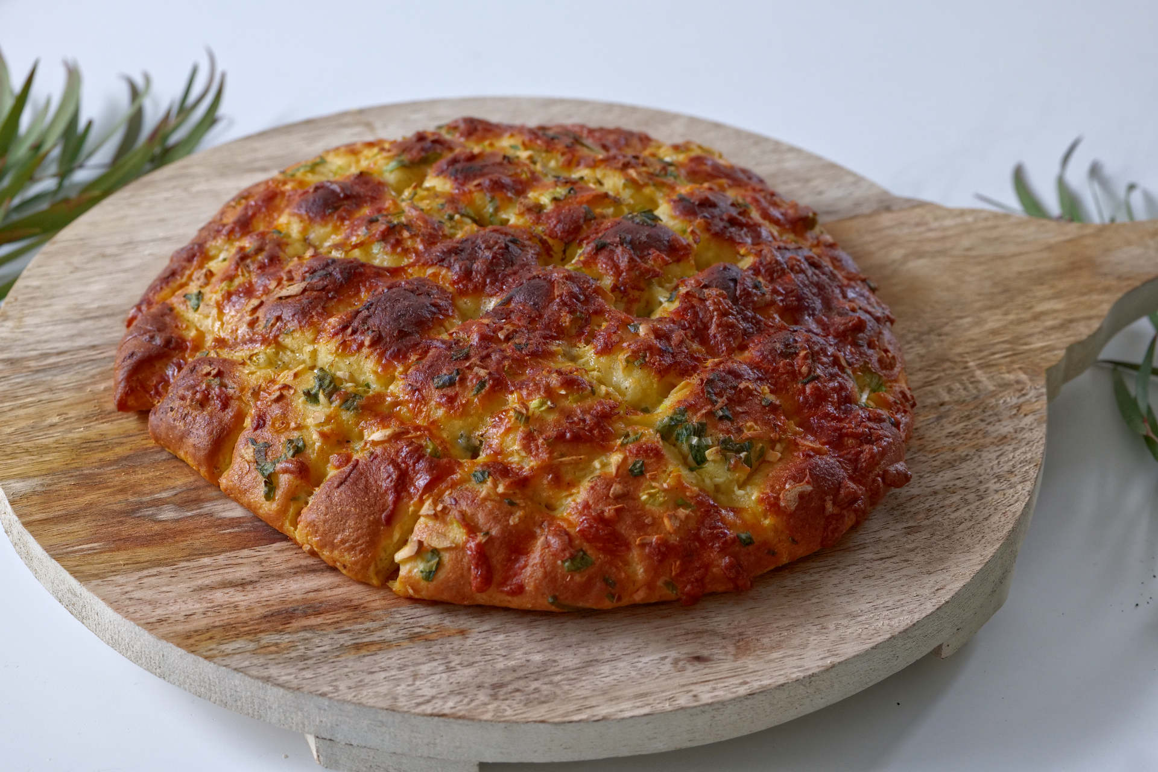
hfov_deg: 23.9
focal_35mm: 85
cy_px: 386
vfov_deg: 16.1
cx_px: 579
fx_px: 2734
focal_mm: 85
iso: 3200
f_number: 8
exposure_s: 1/60
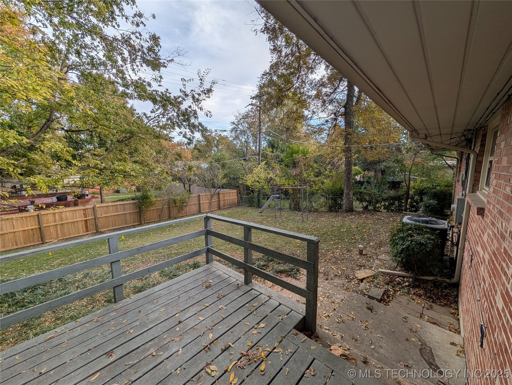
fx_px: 178
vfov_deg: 94.6
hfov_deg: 110.5
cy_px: 192
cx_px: 256
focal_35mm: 12
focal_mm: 2.02
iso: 47
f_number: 1.7
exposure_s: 1/1395
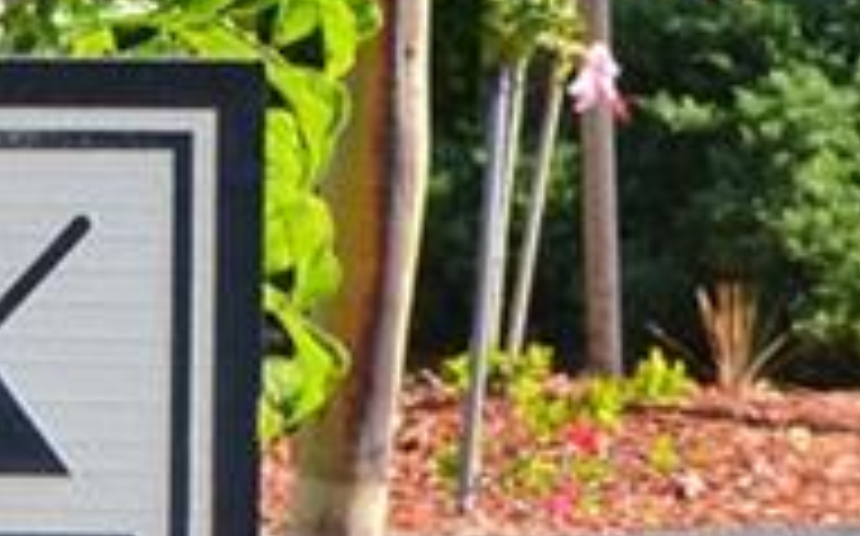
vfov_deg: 3.3
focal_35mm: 394
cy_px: -45
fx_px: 9226
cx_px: -797
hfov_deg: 5.2
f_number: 11
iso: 100
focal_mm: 48
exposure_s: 1/40
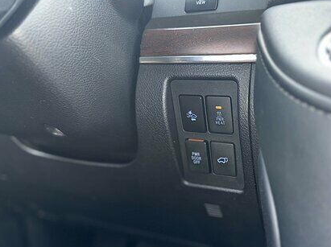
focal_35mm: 32
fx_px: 306
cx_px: 219
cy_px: 141
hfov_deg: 55.8
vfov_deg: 43.9
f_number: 1.78
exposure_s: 1/24
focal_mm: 6.76
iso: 80
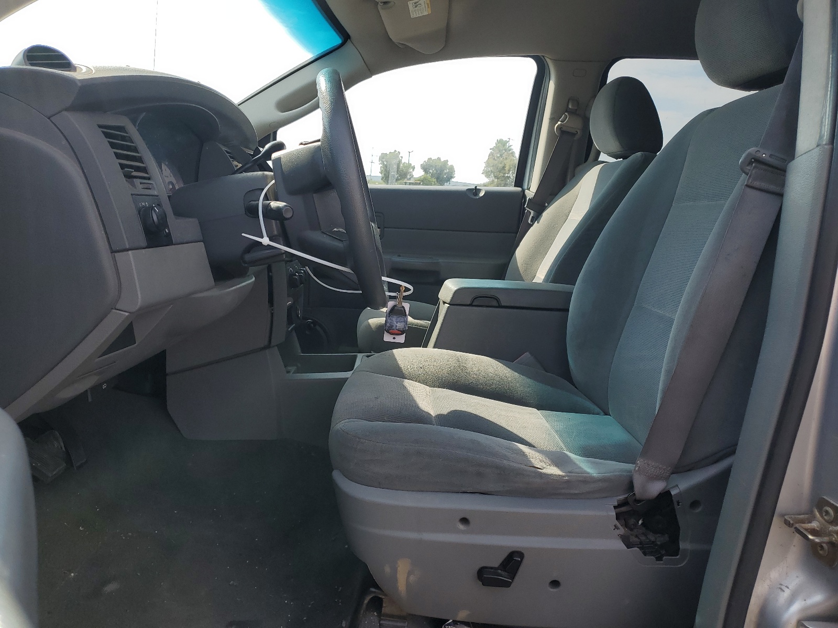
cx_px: 419
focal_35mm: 26
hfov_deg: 67.3
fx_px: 629
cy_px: 314
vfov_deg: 53.1
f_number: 1.5
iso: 50
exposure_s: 1/1111
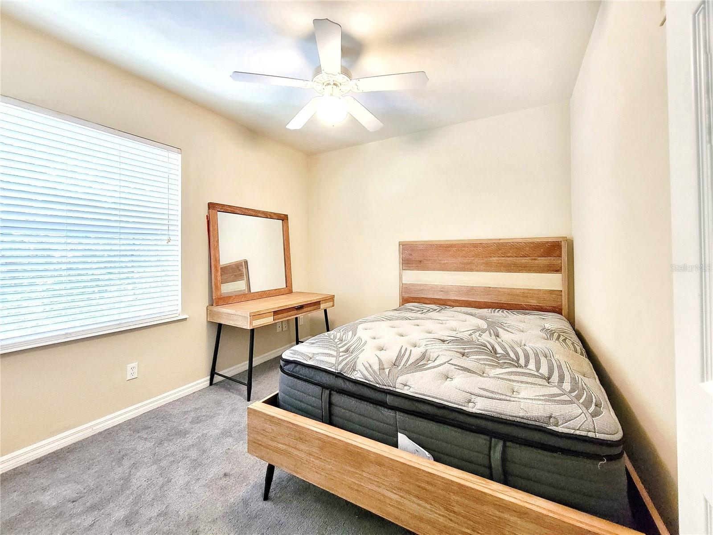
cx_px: 356
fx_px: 268
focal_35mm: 13
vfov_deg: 89.9
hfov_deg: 106.2
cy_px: 268
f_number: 2.2
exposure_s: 1/24
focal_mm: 2.2
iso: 800
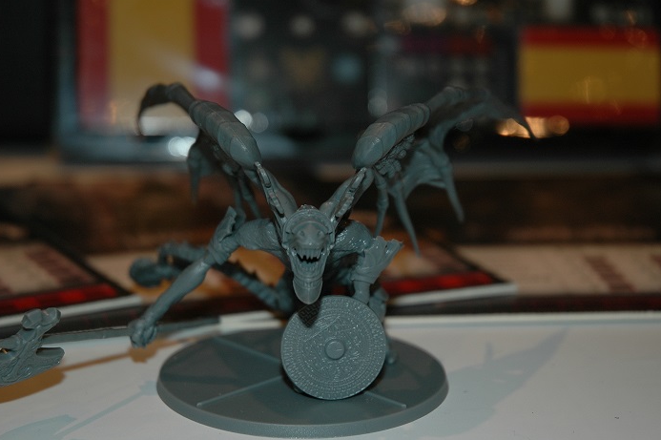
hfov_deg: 22.7
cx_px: 347
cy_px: 222
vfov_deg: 15.2
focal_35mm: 90
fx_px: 1643
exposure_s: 1/60
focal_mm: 55
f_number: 4.5
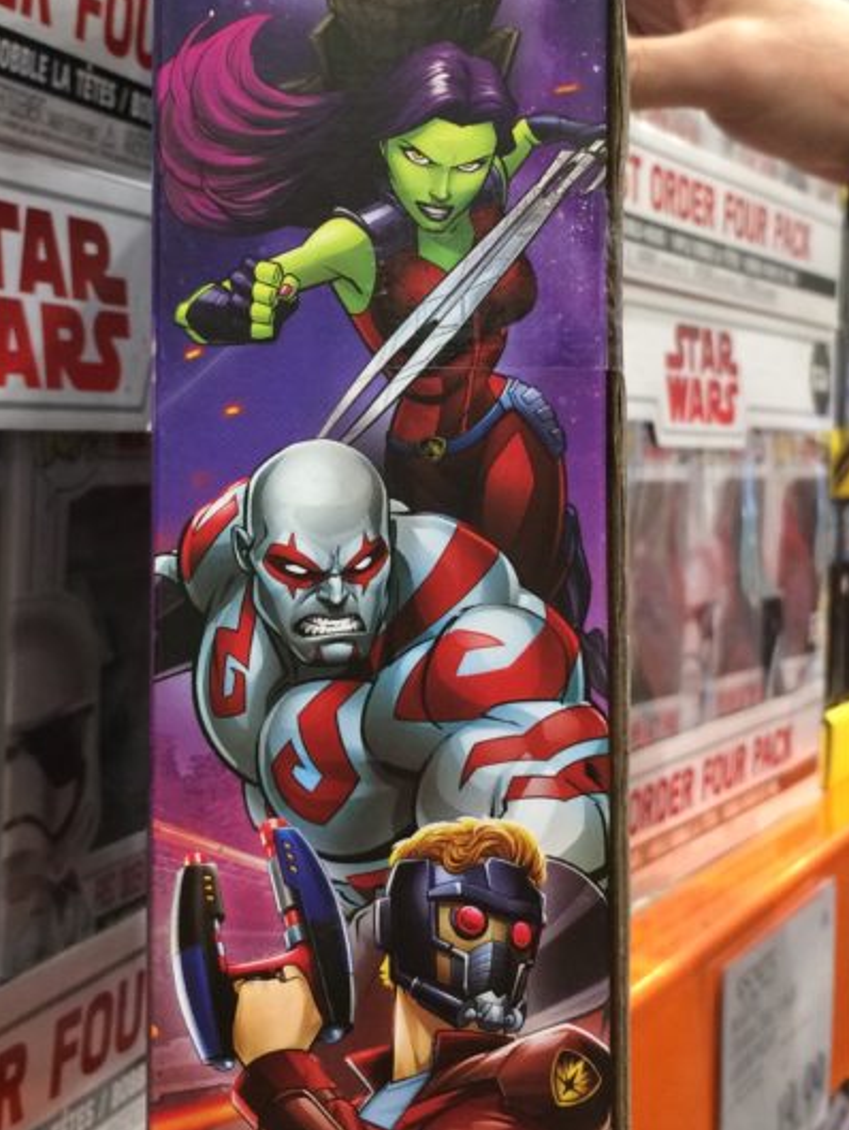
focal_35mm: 56
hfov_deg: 26.1
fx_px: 1830
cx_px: 388
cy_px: 397
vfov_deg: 34.1
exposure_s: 1/33
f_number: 2.2
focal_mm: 4.15
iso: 160
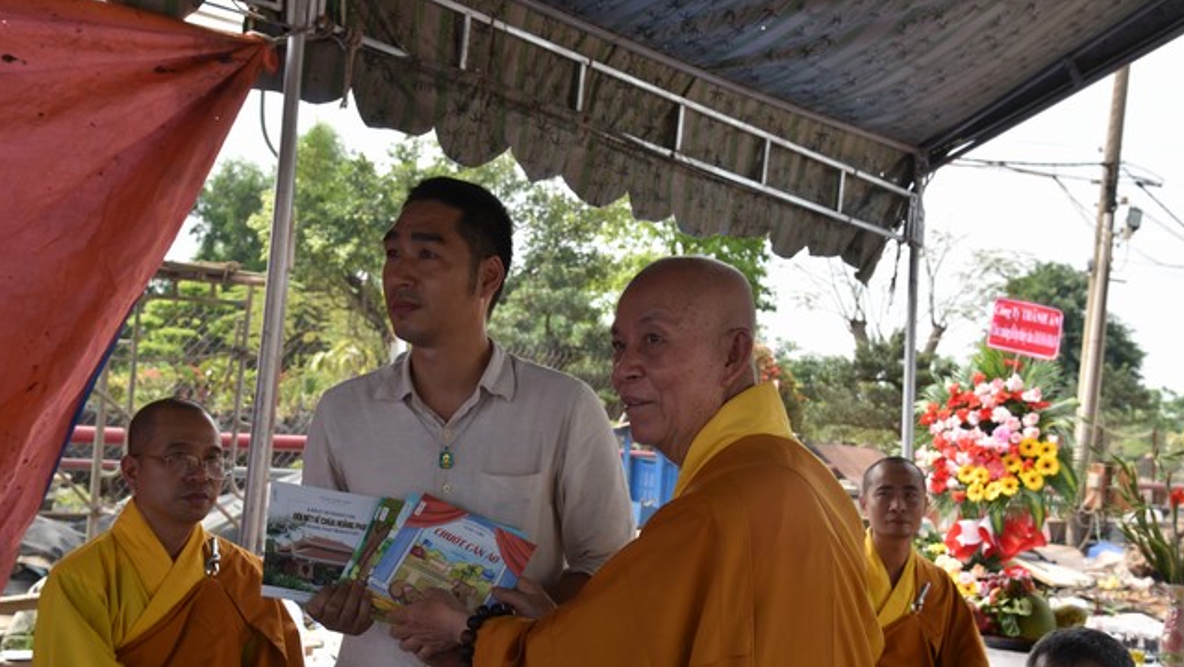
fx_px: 1539
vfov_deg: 24.4
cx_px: 598
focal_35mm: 49
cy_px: 396
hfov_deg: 42.1
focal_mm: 46
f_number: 8
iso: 320
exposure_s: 1/250
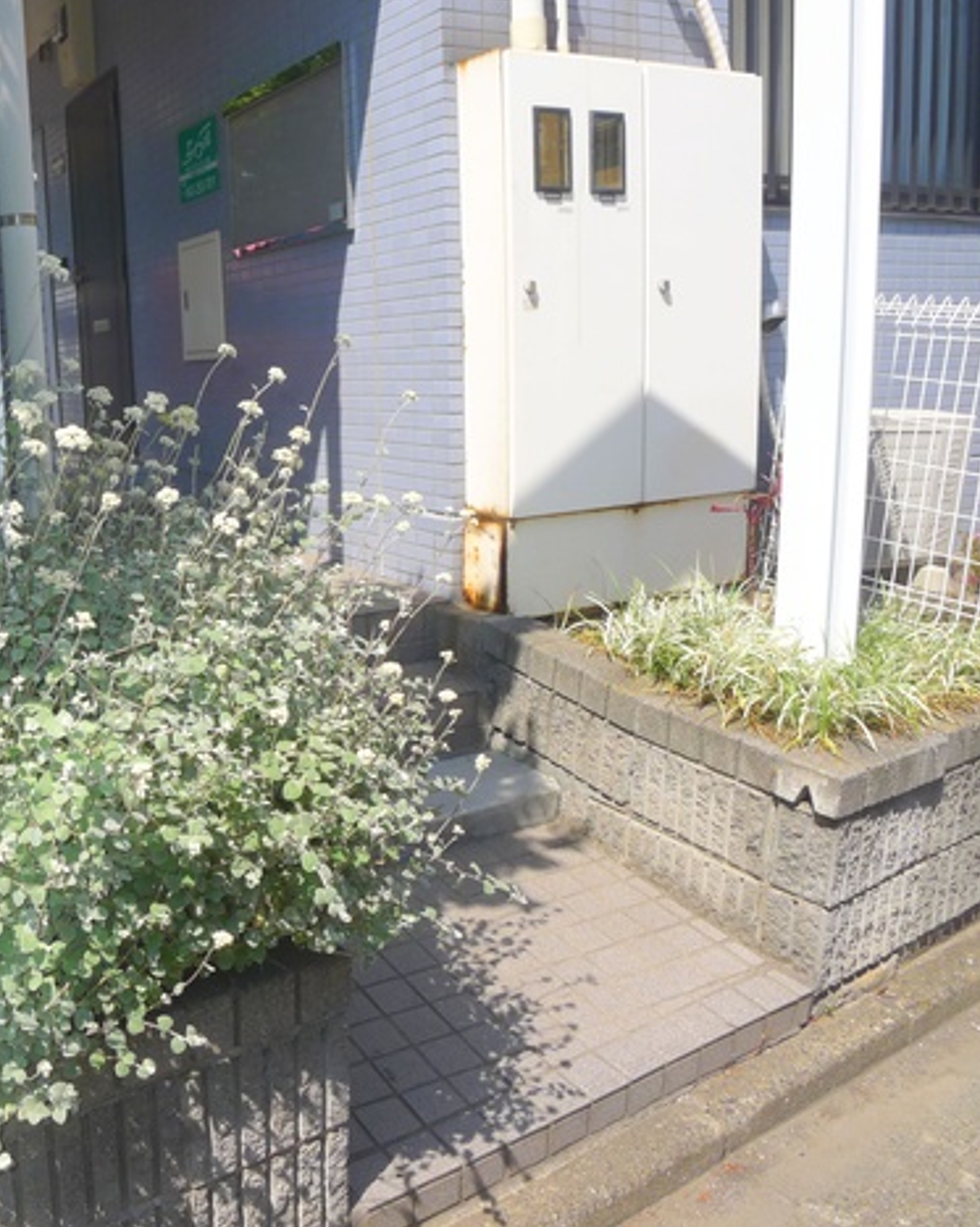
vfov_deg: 44.8
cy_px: 587
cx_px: 173
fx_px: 1488
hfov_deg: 35.1
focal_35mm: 41
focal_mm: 6
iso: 100
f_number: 4
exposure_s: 1/640
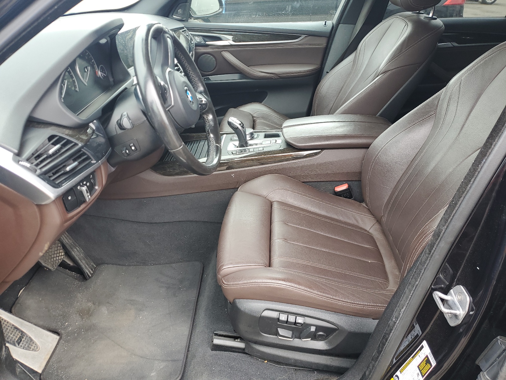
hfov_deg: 67.3
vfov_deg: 53.1
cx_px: 253
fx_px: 380
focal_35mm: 26
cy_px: 190
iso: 50
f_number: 1.5
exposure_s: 1/156
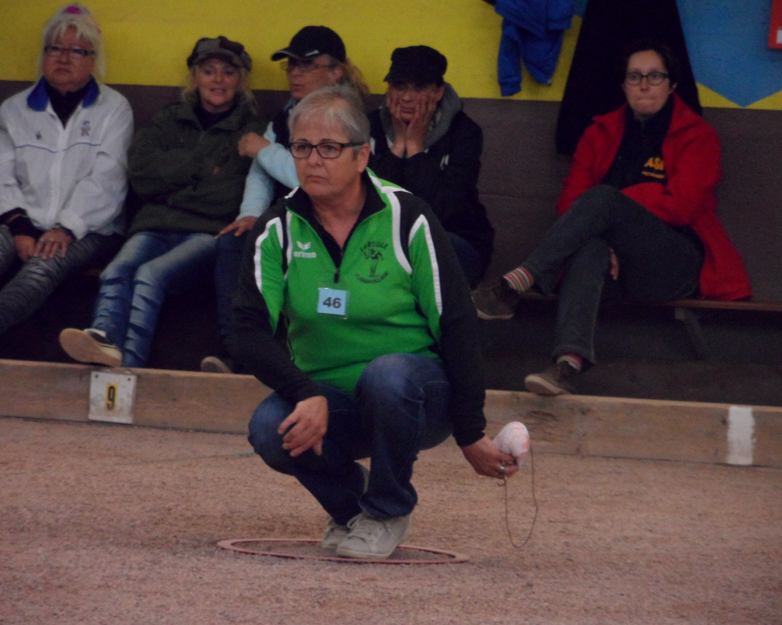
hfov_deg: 7.7
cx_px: 390
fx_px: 5809
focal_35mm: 251
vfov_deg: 6.2
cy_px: 313
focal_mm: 39.5
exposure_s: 1/60
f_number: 5
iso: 640
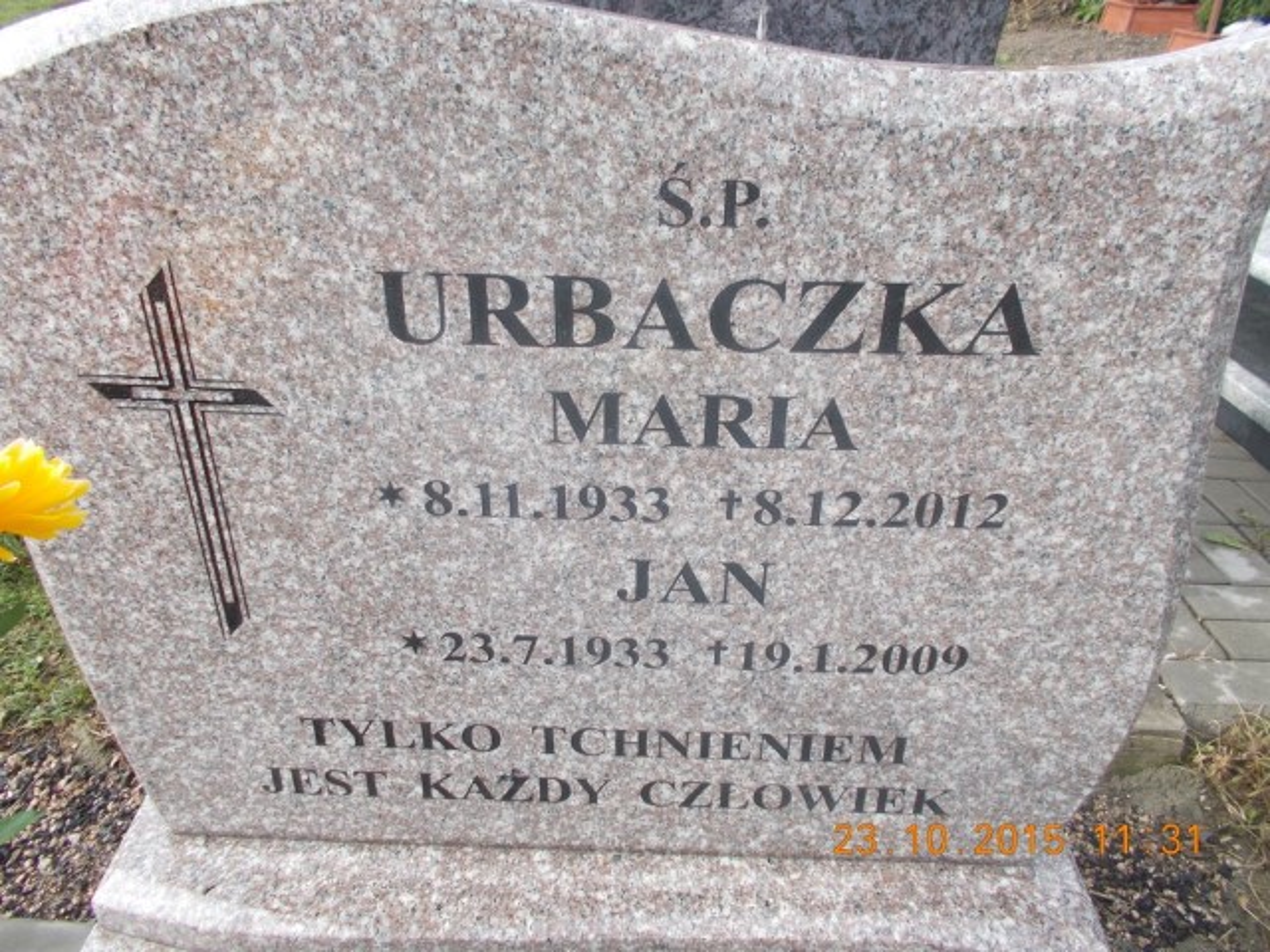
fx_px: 954
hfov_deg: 67.3
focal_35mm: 26
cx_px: 635
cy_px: 476
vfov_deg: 53.1
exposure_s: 1/250
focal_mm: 4.6
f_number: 3.2
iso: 80
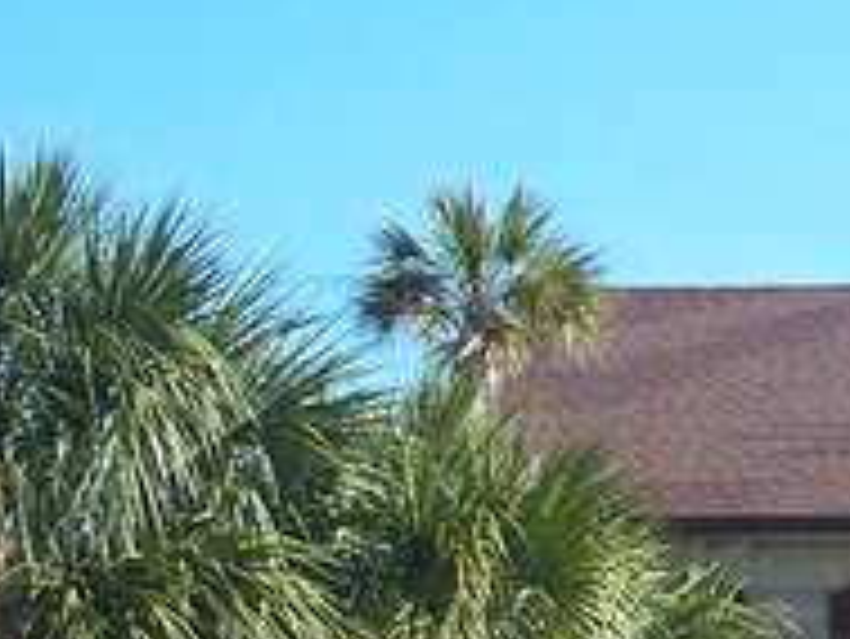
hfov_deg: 8.8
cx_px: 1462
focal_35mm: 216
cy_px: 504
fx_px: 5307
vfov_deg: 6.9
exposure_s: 1/500
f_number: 3.2
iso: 64
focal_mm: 10.7
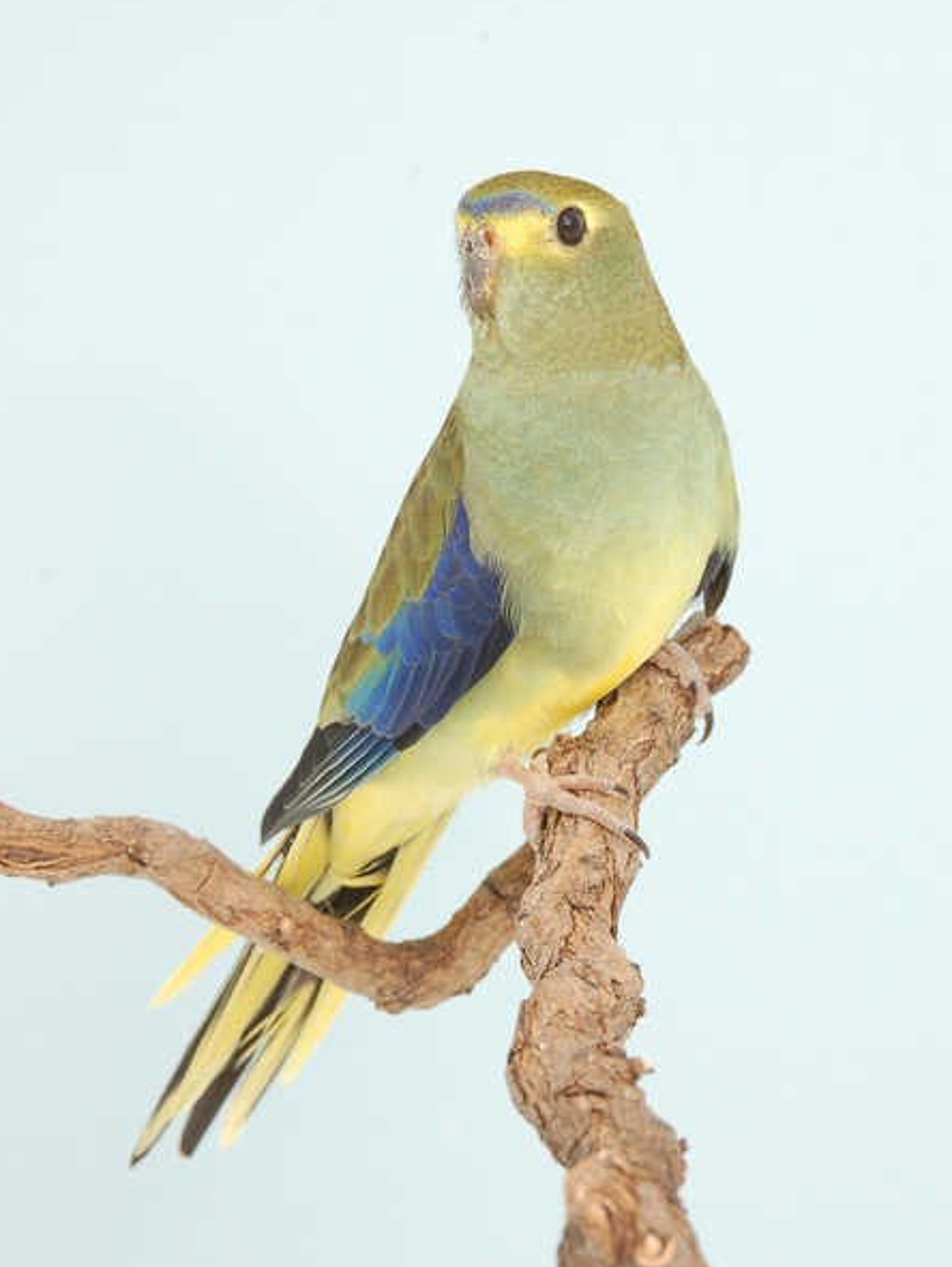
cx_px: 467
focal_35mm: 145
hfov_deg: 10.2
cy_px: 710
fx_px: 5311
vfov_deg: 13.6
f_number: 11
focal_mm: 86
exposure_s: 1/500
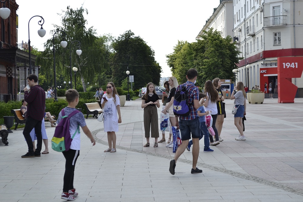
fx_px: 694
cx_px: 152
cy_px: 101
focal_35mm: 82
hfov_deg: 24.6
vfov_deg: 16.5
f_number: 6.3
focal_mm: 55
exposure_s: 1/160
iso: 100
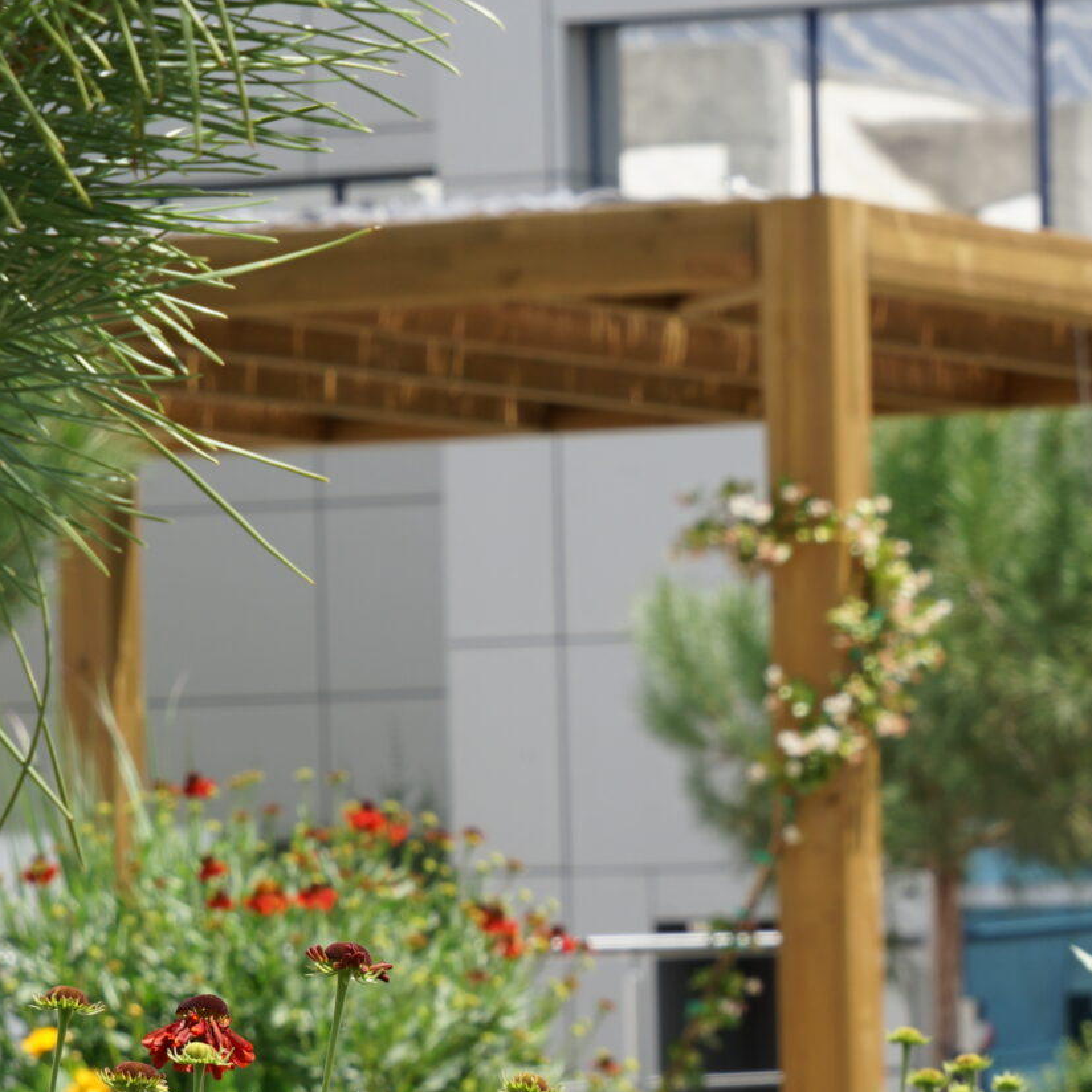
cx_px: 1038
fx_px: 8387
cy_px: 818
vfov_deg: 7.4
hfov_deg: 7.4
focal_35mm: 235
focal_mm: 89
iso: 100
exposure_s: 1/40
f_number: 16
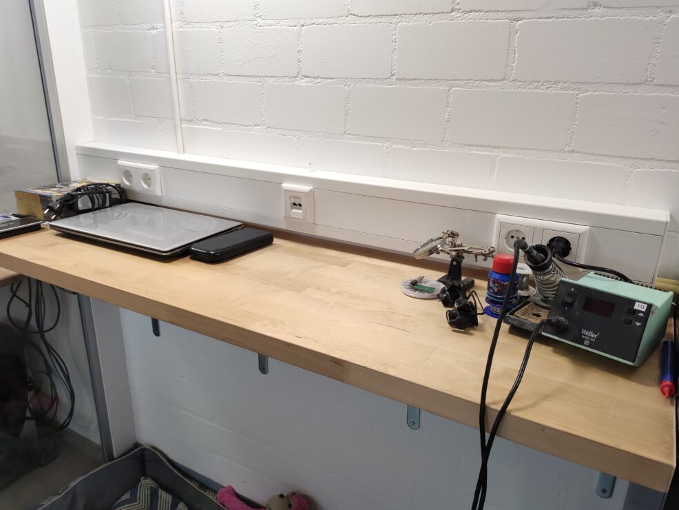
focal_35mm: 27
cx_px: 331
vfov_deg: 51.4
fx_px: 530
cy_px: 255
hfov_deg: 65.3
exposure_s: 1/50
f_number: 1.75
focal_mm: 4.77
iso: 399
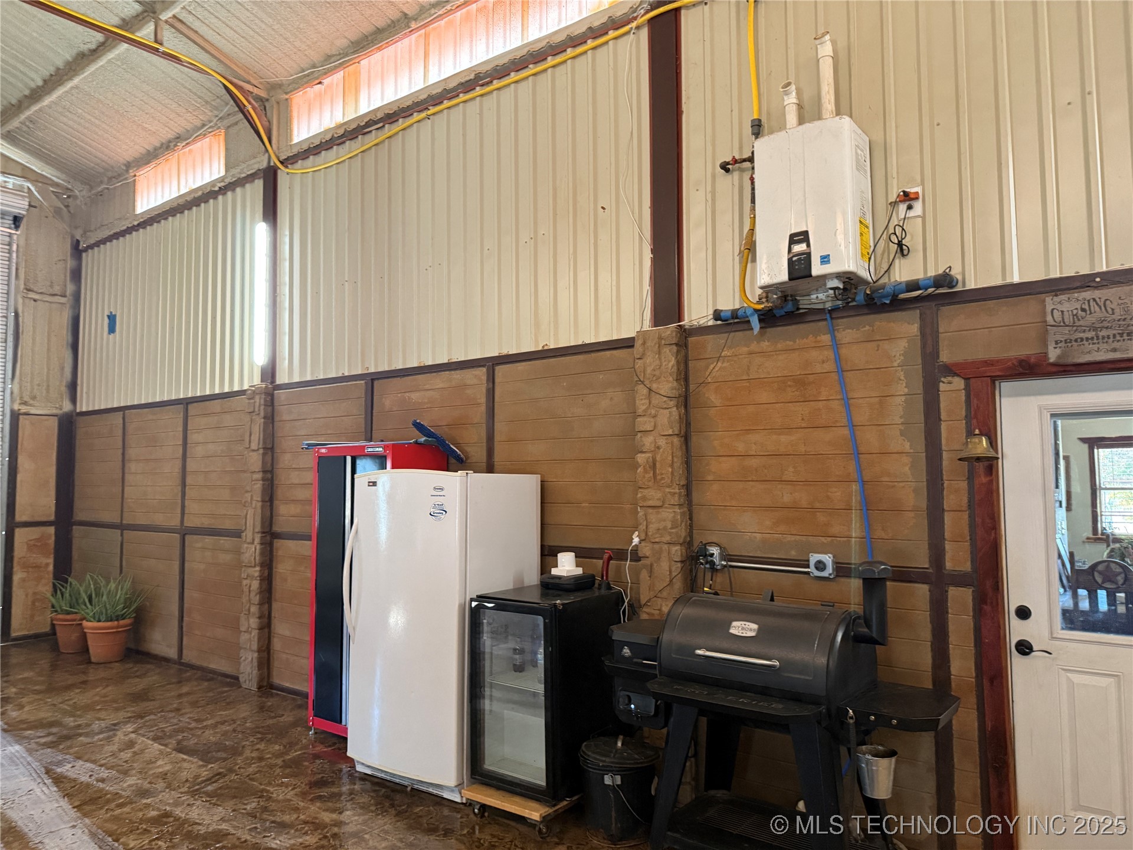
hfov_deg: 71.6
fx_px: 786
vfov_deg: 56.8
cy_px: 425
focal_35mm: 24
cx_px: 566
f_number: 1.78
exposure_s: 1/60
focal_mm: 6.76
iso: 640
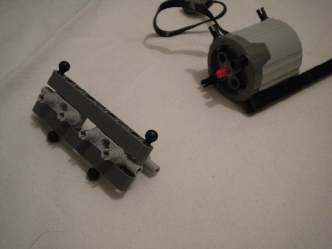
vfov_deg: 35.1
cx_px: 166
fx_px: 393
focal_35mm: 41
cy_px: 124
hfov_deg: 45.8
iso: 800
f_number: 3.5
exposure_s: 1/28.4
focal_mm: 7.4
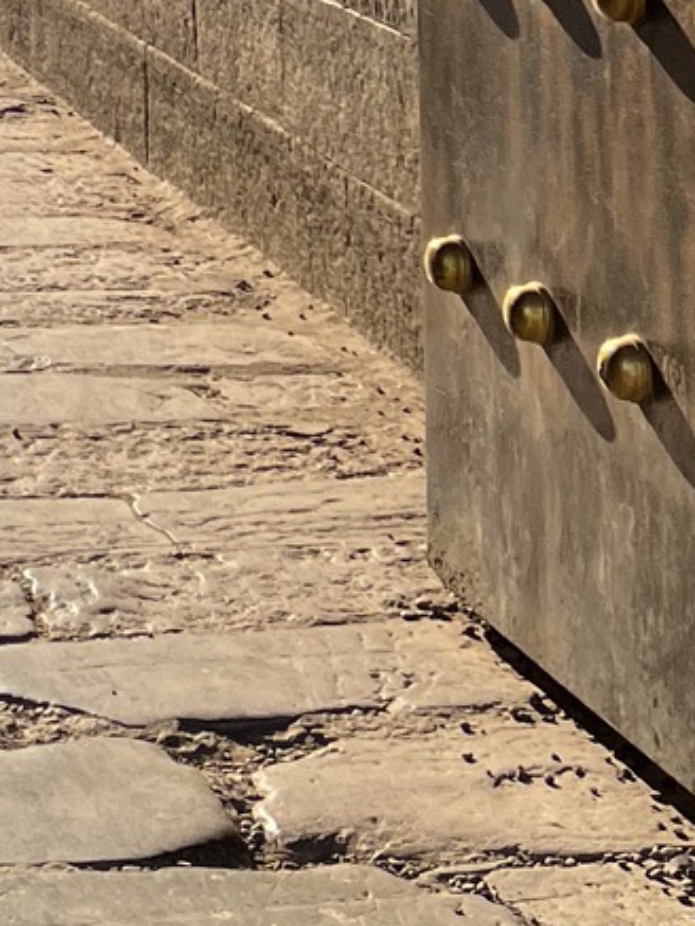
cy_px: -538
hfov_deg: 11.7
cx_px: -445
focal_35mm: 119
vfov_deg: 15.1
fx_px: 3184
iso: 50
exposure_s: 1/2083
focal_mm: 5.7
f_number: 1.5
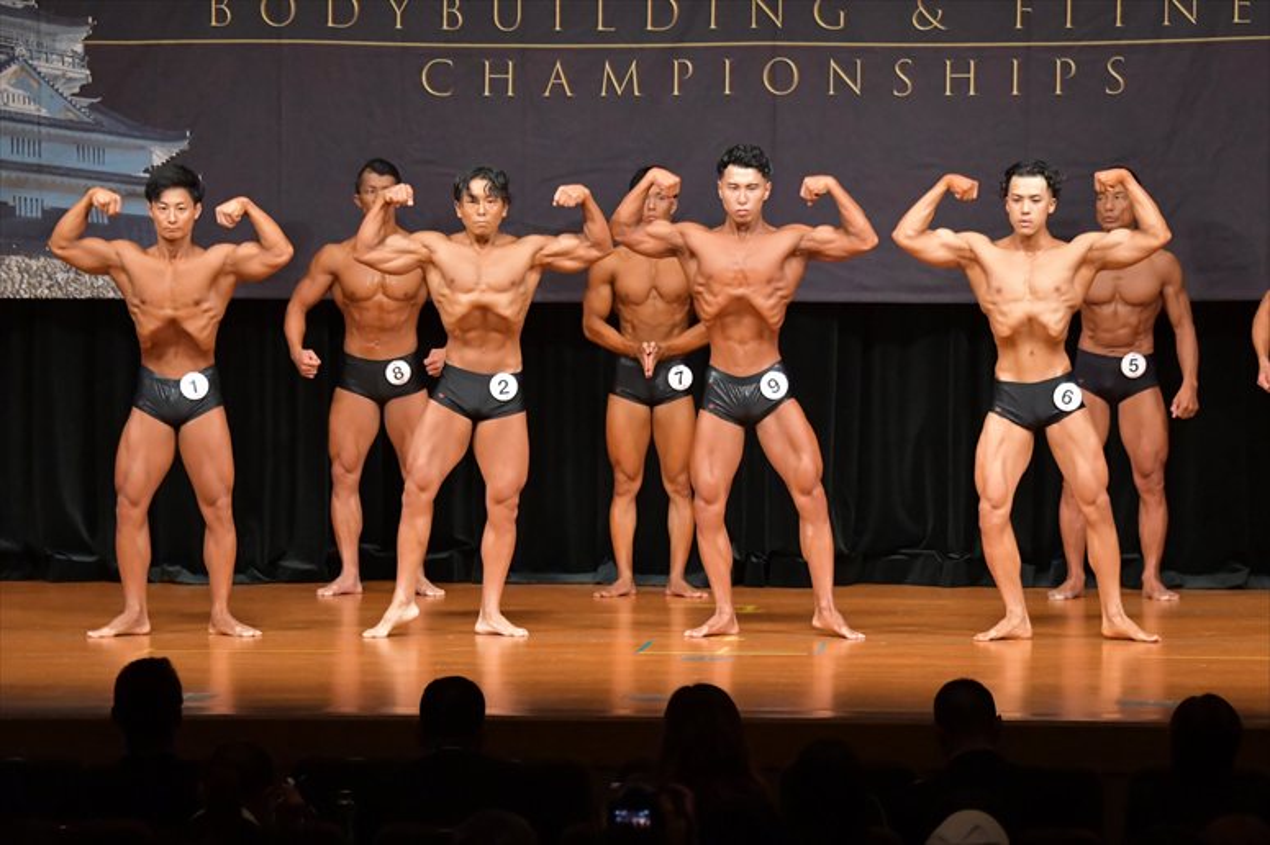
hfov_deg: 11.0
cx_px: 635
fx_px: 6594
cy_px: 422
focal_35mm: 187
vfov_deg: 7.3
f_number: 5.6
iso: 6400
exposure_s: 1/400
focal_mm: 125
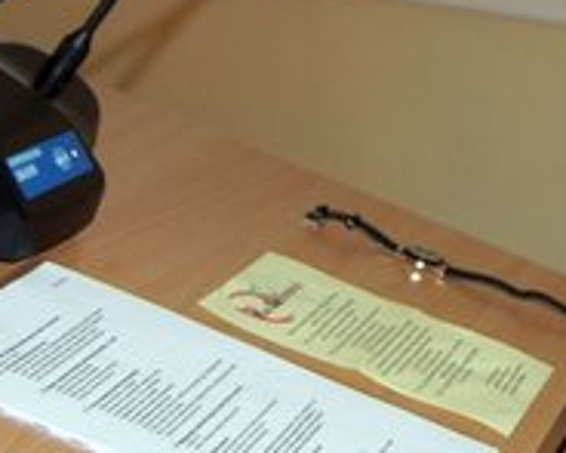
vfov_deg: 10.9
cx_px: 615
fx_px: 2327
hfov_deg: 13.6
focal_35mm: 139
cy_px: -112
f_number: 4.5
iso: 500
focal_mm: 28
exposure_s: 1/60
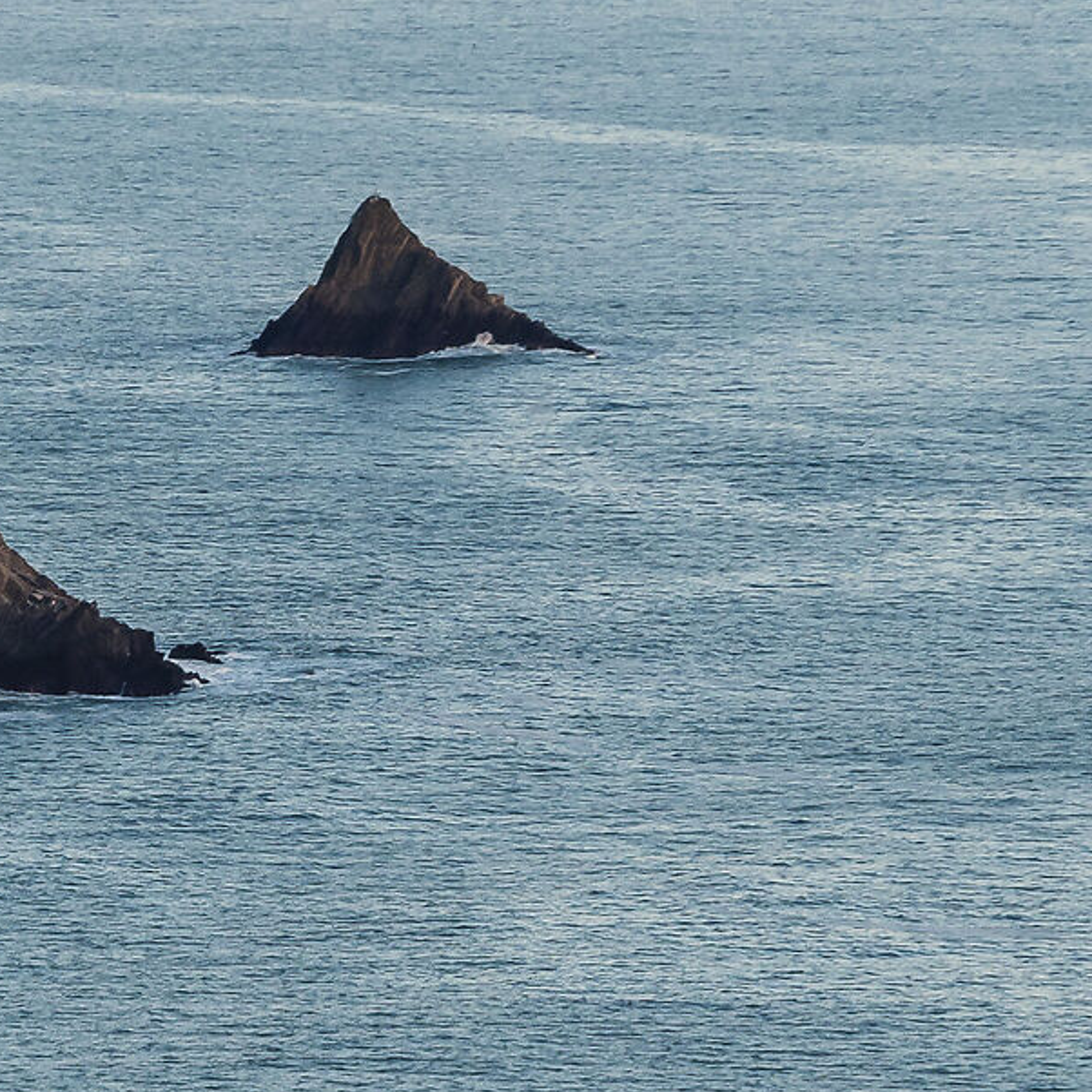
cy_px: 261
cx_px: 407
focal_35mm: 610
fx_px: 21771
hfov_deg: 2.9
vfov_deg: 2.9
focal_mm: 180
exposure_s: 1/250
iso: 800
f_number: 6.3
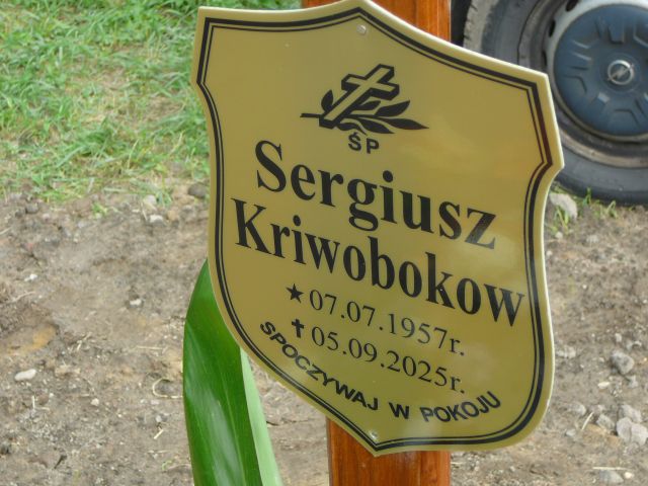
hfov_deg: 27.4
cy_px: 243
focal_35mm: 71
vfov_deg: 20.7
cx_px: 324
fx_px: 1329
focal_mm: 10.5
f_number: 3.7
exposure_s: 1/160
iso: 80
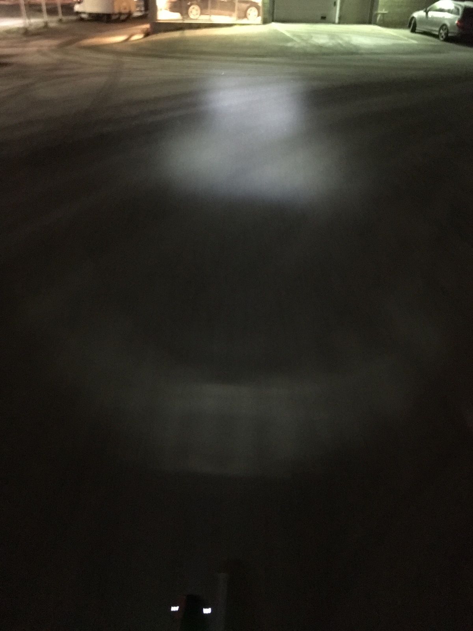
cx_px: 236
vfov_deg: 61.7
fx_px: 528
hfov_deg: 48.2
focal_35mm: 29
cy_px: 316
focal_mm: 4.15
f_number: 2.2
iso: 640
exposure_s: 1/4
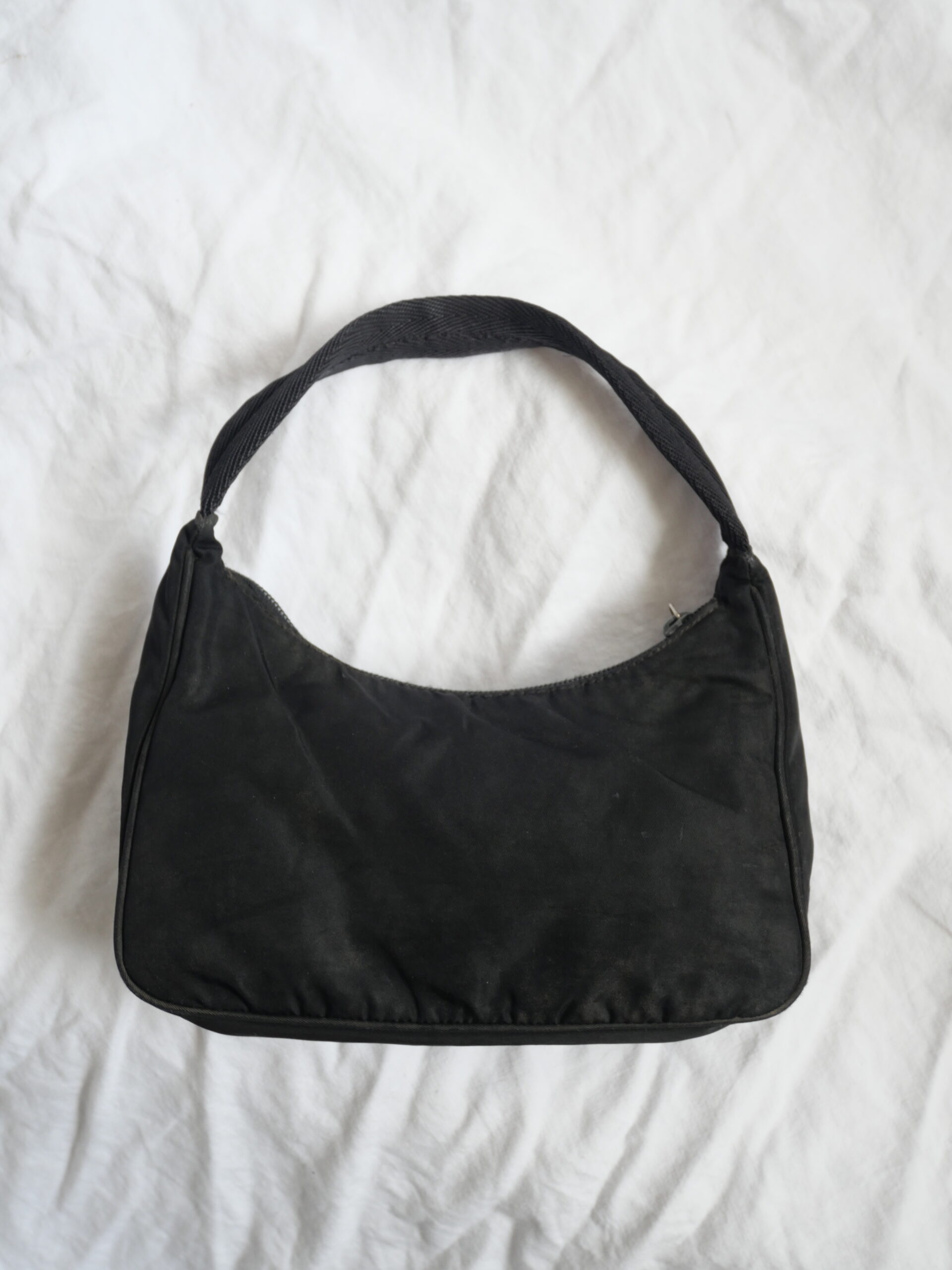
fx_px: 1320
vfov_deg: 51.4
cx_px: 476
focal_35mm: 36
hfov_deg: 39.7
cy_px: 635
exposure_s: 1/60
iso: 320
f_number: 4.2
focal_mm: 18
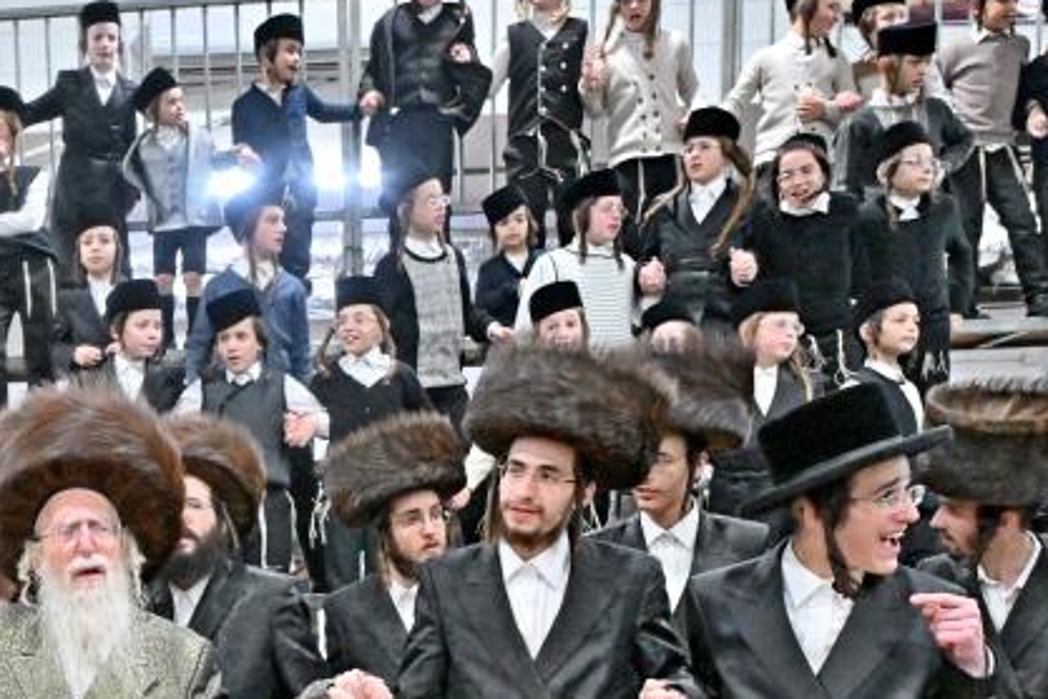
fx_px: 1717
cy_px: 783
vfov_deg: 21.7
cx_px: 28
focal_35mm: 59
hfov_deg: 31.6
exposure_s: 1/200
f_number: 4
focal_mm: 24
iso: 2000
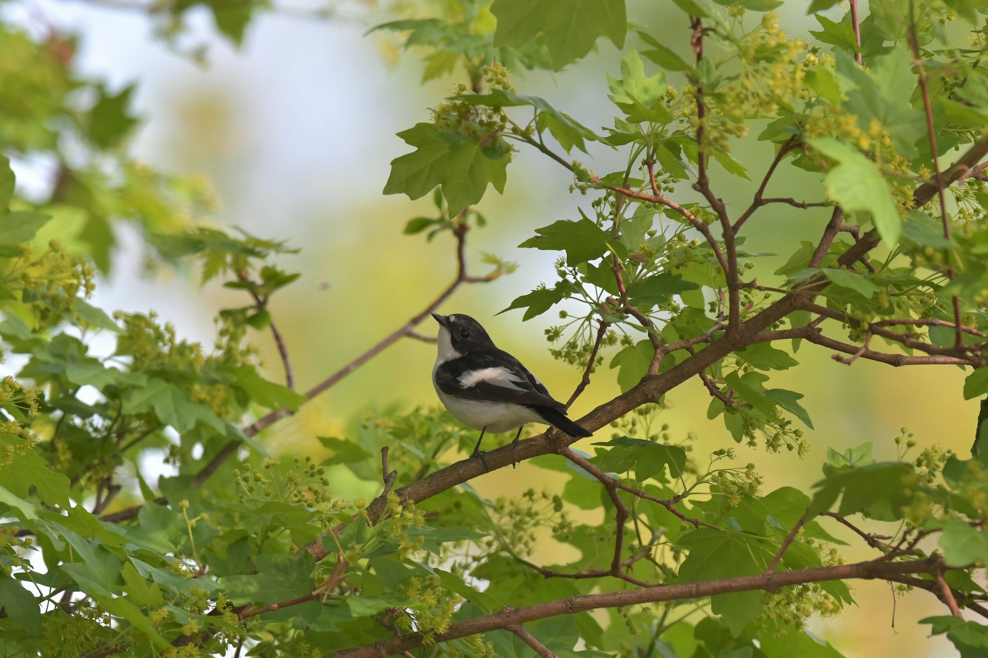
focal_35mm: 900
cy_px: 329
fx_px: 24689
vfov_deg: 1.5
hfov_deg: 2.3
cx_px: 494
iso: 900
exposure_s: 1/2500
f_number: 5
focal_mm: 600
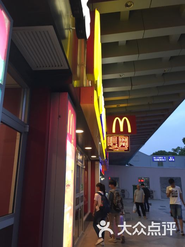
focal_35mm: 29
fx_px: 207
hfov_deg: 48.2
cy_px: 124
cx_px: 92
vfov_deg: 61.7
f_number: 2.2
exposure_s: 1/33
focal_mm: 4.15
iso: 100
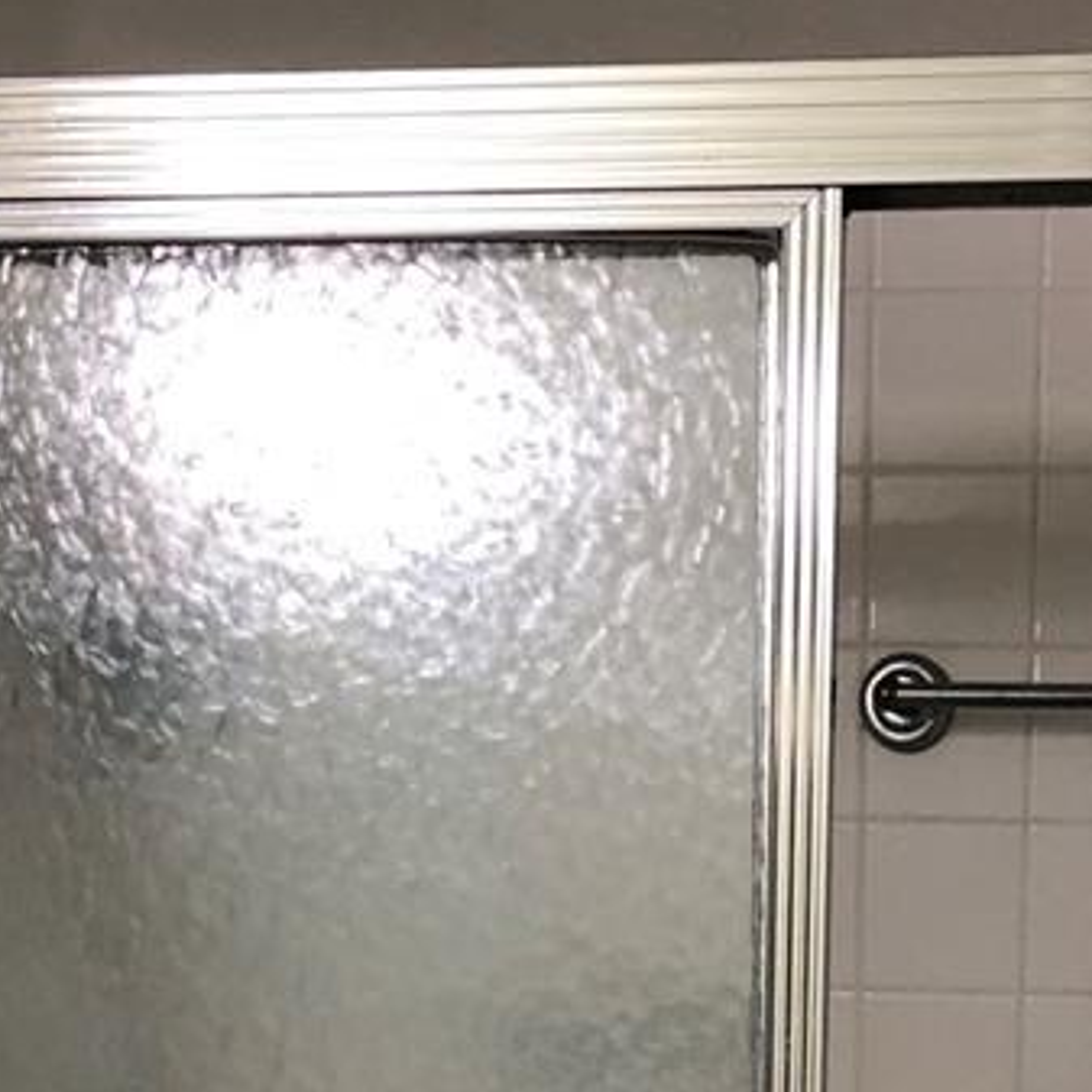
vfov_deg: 18.1
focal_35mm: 88
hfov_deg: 19.5
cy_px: 1510
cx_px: 914
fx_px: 3141
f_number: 1.8
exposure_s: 1/30
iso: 32
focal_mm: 3.99
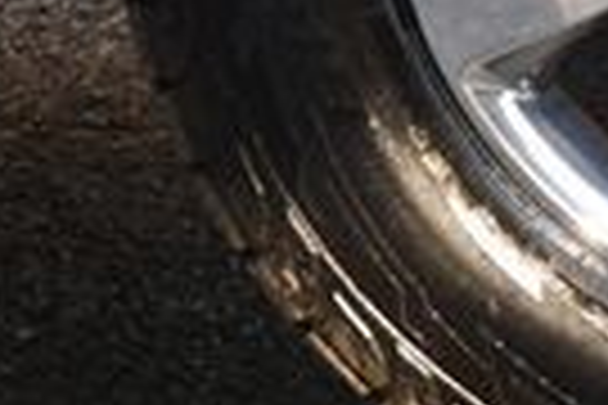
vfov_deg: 1.7
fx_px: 13257
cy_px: -356
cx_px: 869
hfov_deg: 2.6
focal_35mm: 785
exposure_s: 1/250
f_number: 4.8
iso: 560
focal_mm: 110
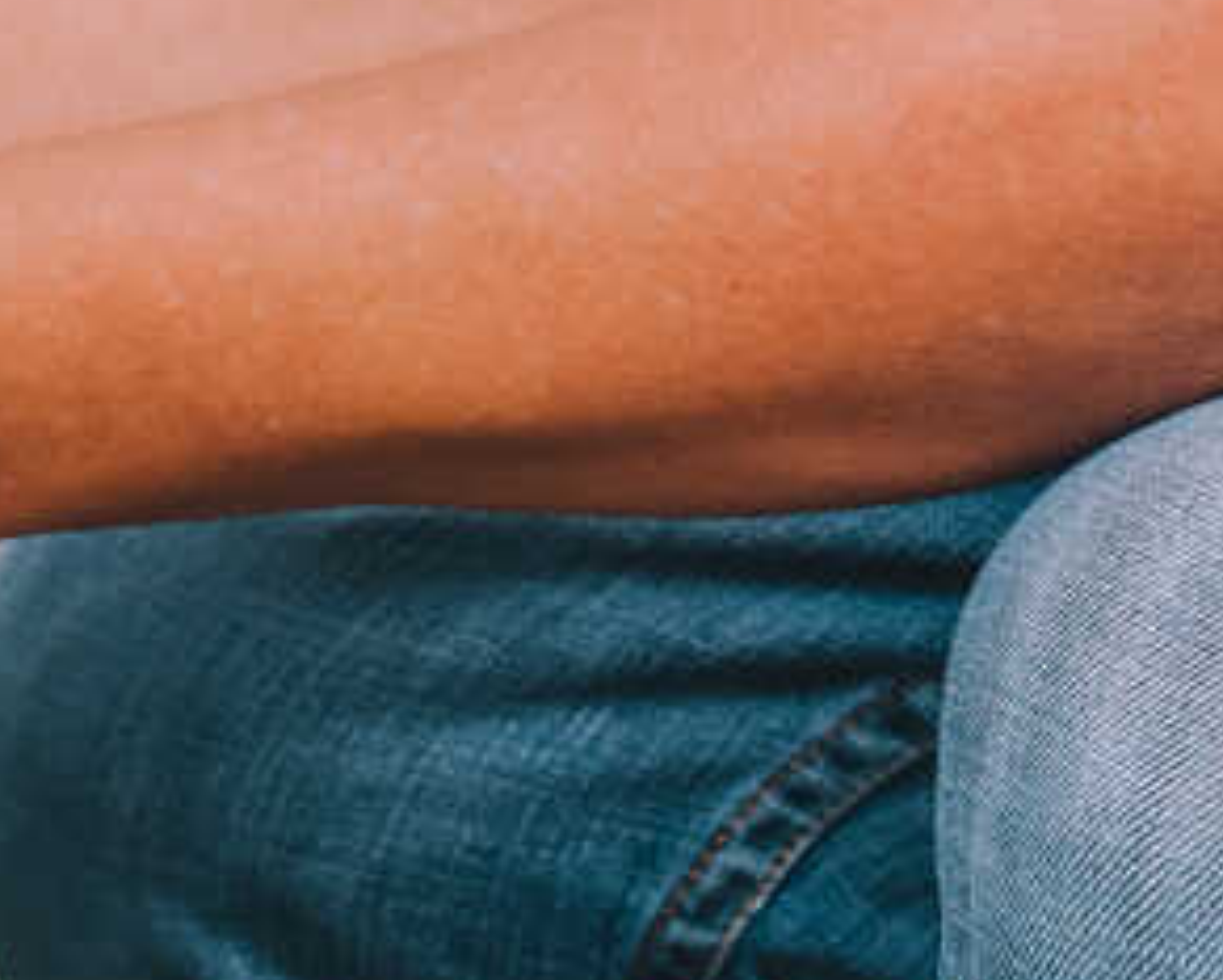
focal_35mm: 213
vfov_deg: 7.3
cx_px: -530
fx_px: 7712
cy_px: 196
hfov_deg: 8.9
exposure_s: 1/400
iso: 200
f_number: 8
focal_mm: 40
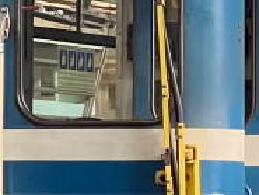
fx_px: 4043
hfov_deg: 3.7
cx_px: 367
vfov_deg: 2.8
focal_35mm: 540
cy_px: 154
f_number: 2.8
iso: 160
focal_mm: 9
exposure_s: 1/50
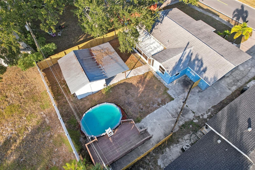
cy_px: 85
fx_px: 156
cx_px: 128
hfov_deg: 78.6
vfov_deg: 57.2
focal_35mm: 22
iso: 100
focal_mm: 8.4
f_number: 2.8
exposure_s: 1/500
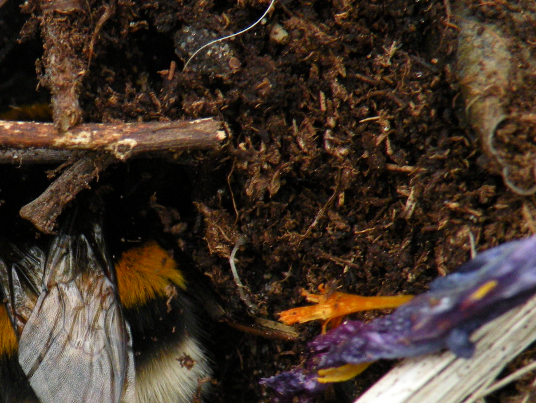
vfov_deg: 5.7
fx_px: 4026
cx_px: 98
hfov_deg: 7.6
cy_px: 332
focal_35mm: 260
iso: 241
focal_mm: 21
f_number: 4.5
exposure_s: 1/61.2
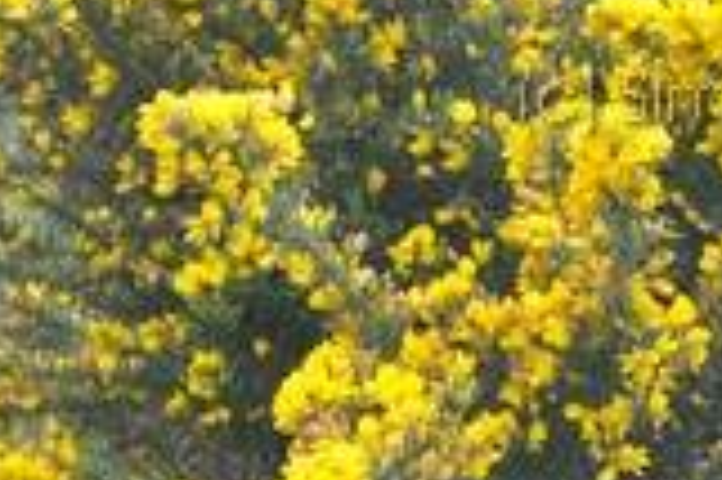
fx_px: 4788
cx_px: 848
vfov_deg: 5.7
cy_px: 101
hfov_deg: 8.5
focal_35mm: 239
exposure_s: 1/200
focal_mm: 40
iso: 200
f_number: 4
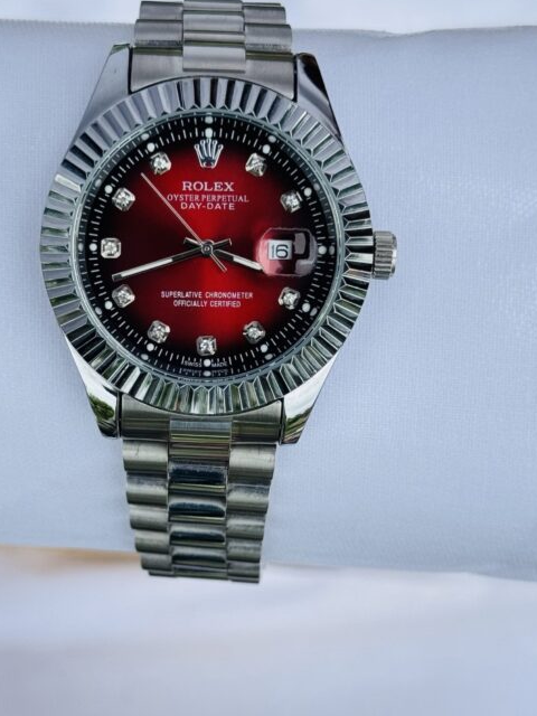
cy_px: 296
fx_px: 1241
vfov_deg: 32.1
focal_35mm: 60
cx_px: 206
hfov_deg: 24.4
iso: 64
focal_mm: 6.76
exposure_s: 1/1339
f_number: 1.78
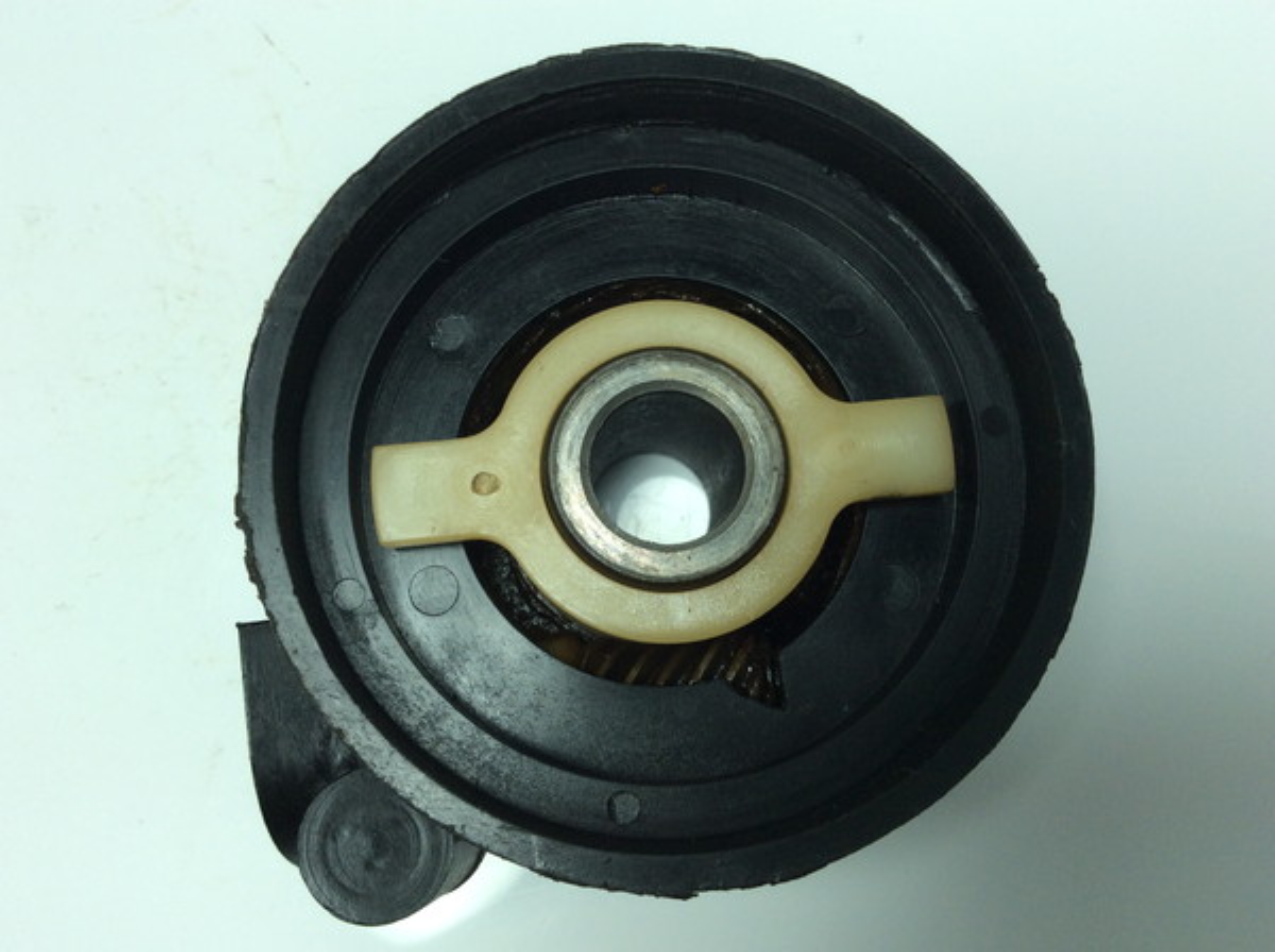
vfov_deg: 44.0
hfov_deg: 56.9
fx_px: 1177
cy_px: 476
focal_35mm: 32
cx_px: 638
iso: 32
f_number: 2.4
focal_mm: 3.3
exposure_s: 1/323
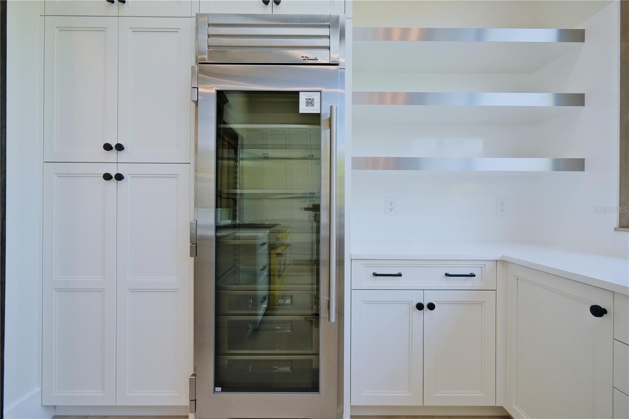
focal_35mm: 15
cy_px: 210
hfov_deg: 100.4
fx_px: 262
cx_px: 314
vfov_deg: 77.3
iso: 640
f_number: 4
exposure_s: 1/250
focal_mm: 10.1
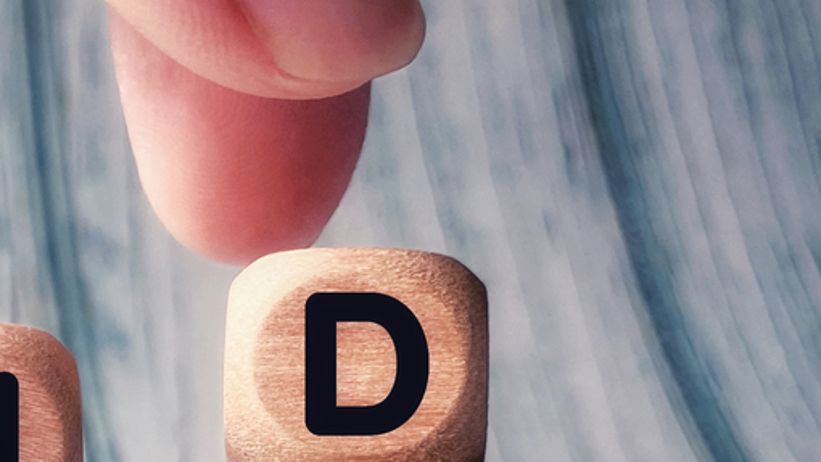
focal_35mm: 82
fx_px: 1785
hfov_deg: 23.0
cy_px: 620
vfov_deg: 14.1
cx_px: -251
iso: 80
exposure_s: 1/121
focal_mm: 4.25
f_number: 1.8
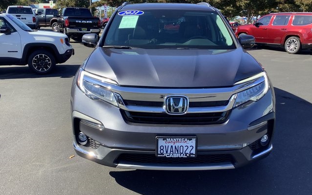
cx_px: 156
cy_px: 86
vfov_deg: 38.3
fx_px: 281
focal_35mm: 33
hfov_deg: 58.1
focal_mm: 3.3
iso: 25
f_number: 2.4
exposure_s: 1/350
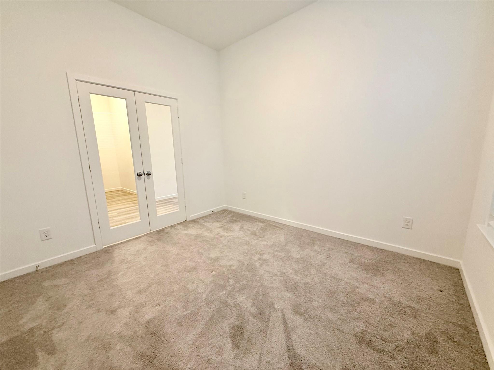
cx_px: 247
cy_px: 185
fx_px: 200
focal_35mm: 14
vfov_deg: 85.7
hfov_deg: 102.1
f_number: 2.2
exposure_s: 1/60
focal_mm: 2.22
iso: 250
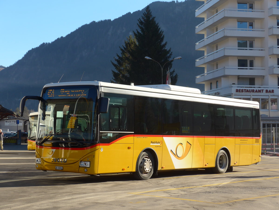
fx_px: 596
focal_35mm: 74
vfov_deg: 19.9
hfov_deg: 26.3
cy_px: 105
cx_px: 140
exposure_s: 1/400
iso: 80
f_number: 4.2
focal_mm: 15
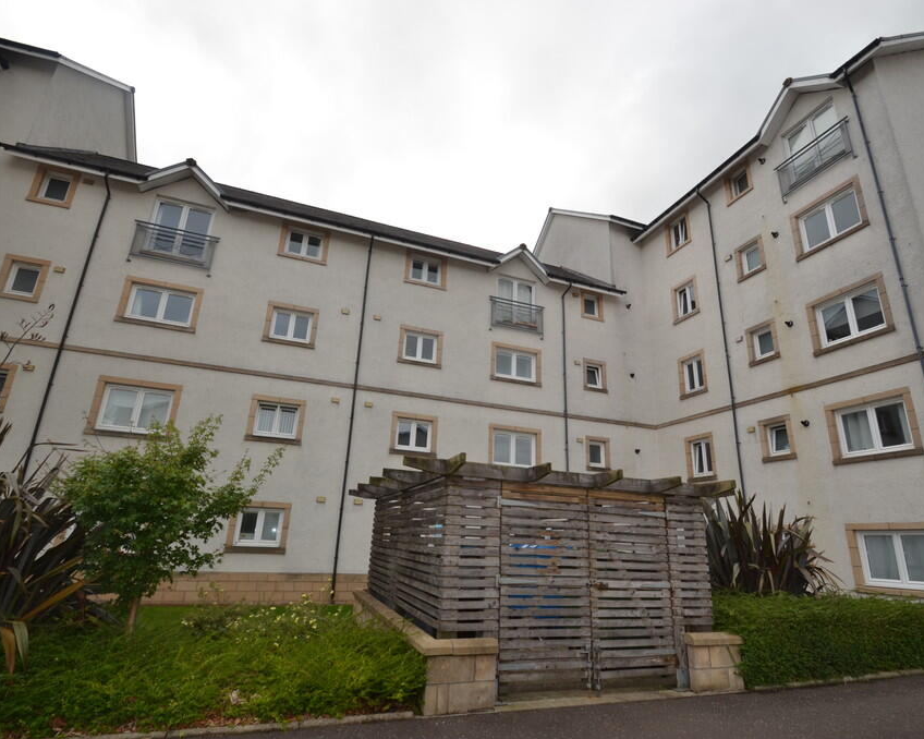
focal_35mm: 17
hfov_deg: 89.7
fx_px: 465
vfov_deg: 77.0
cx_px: 467
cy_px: 371
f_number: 6.3
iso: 100
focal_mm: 10
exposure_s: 1/200
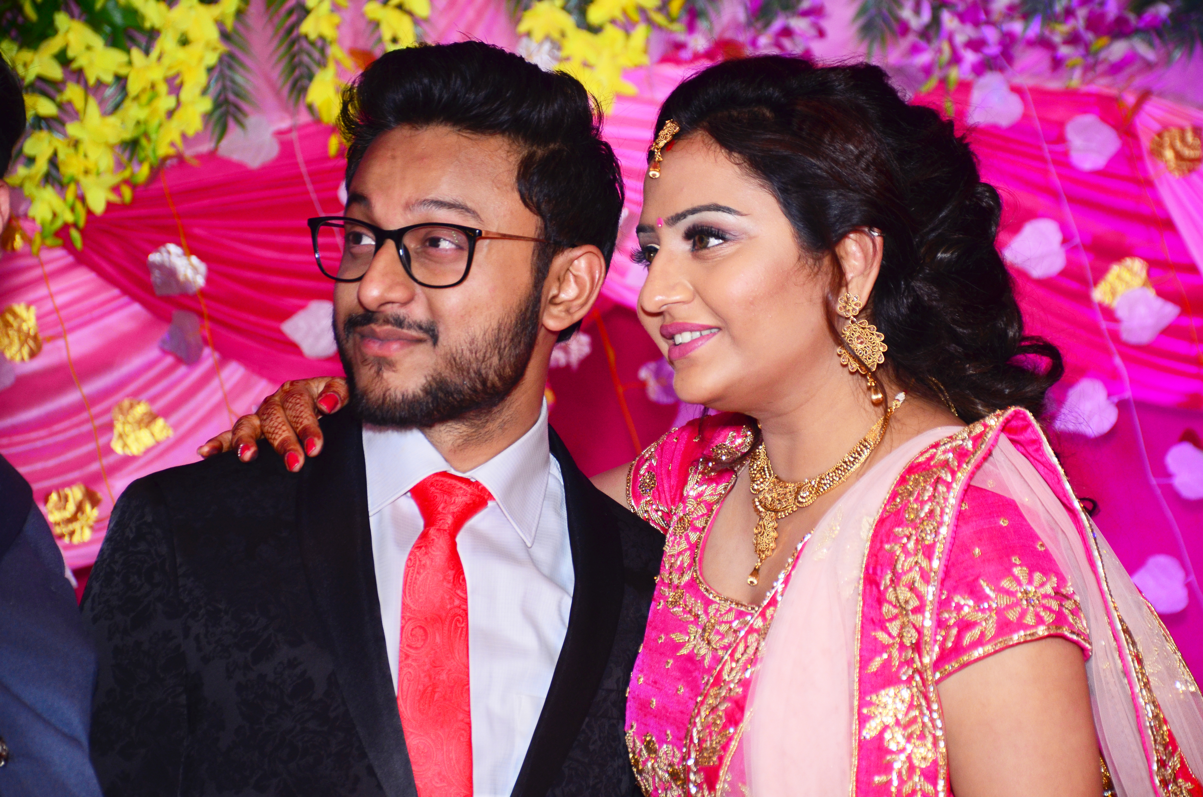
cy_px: 398
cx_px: 602
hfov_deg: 15.2
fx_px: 4502
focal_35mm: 135
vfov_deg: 10.1
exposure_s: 1/125
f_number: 5.3
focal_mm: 90
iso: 640
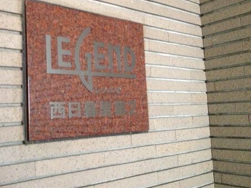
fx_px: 333
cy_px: 86
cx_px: 87
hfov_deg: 40.8
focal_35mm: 46
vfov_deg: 31.5
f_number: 2.4
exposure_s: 1/15
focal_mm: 4.28
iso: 640
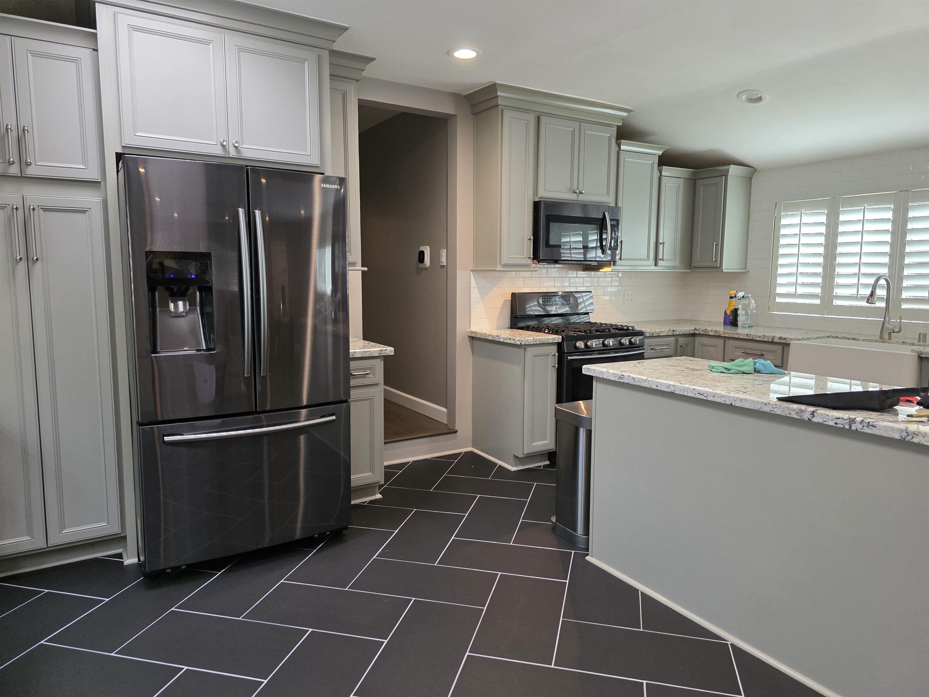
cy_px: 348
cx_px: 464
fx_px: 617
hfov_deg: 73.9
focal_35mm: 23
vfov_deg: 58.9
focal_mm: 6.3
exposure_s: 1/90.1
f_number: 1.7
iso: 250
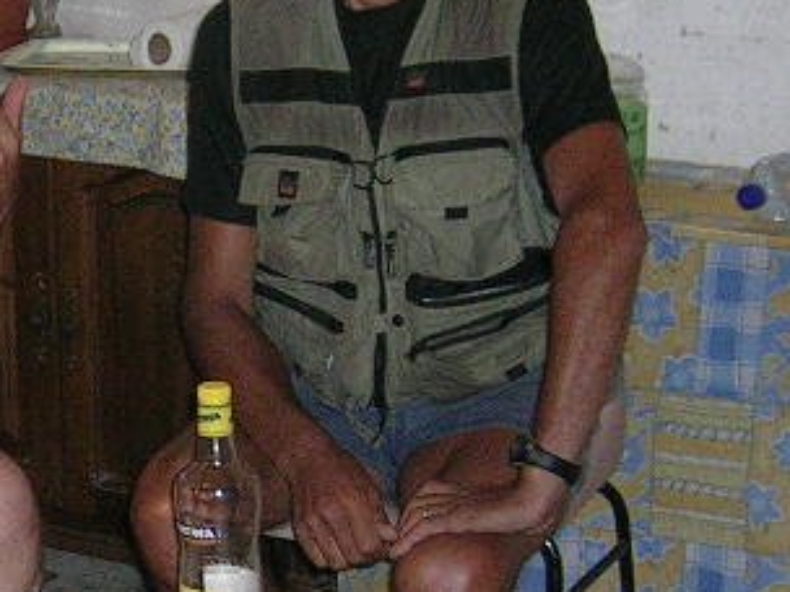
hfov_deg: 16.4
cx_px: 62
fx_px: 2693
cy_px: 356
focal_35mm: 118
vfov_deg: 12.5
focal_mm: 5.4
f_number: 2.8
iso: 154
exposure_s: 1/60.1
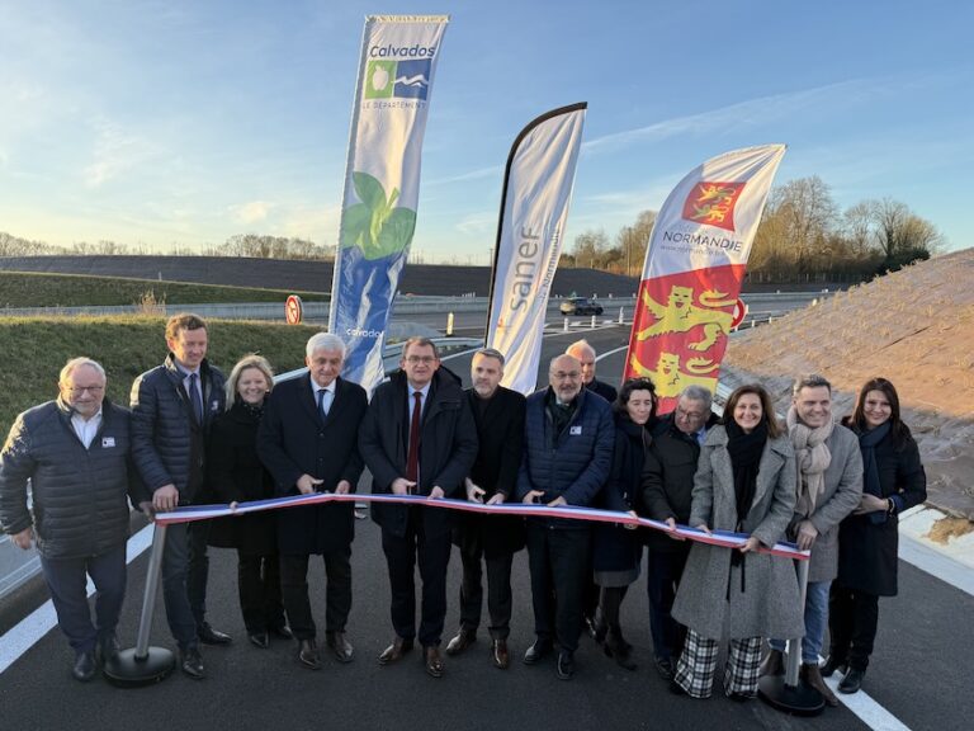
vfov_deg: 56.8
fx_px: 675
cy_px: 366
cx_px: 487
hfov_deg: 71.6
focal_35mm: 24
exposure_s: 1/742
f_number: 1.78
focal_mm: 6.76
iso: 100
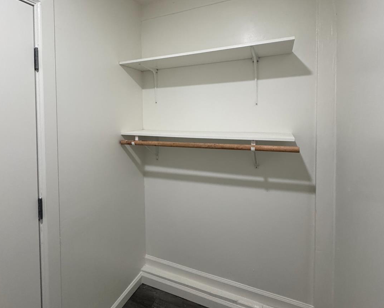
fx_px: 216
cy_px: 119
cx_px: 190
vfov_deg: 69.9
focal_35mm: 19
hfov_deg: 83.3
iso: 320
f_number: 2.2
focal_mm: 2.22
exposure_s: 1/120
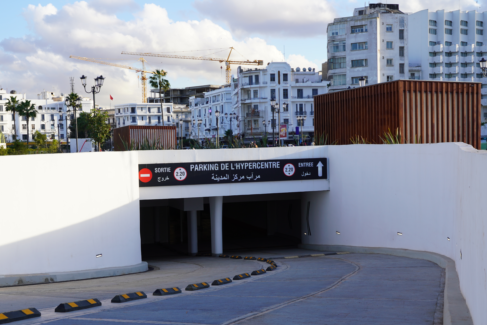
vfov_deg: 29.8
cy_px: 184
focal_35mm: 45
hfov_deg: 43.5
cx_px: 215
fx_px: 609
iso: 100
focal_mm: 38
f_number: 5
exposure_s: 1/250
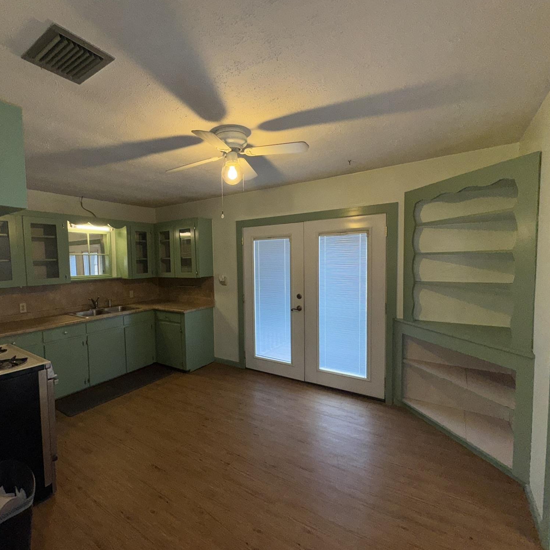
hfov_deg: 83.3
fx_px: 306
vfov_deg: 84.0
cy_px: 280
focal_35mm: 17
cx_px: 229
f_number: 2.2
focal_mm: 2.22
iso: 64
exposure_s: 1/122
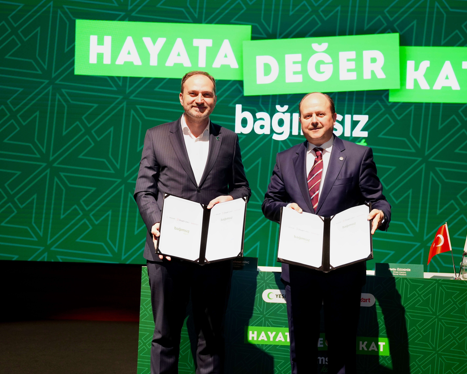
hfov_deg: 40.3
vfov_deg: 32.7
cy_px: 184
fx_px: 636
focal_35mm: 46
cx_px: 249
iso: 1000
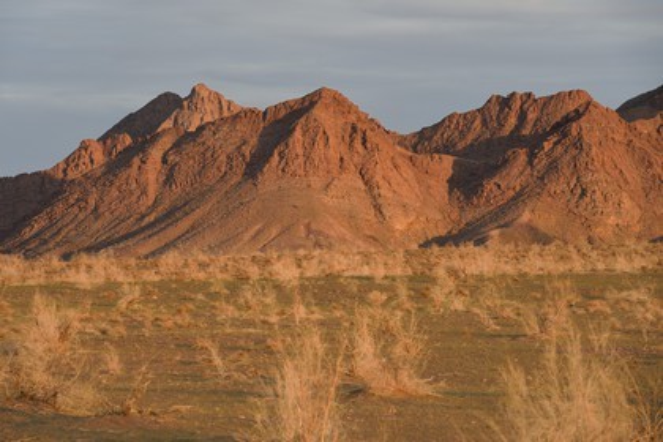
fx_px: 3683
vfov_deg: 6.9
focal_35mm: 200
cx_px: 332
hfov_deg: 10.3
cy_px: 221
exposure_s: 1/200
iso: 640
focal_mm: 200
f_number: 9
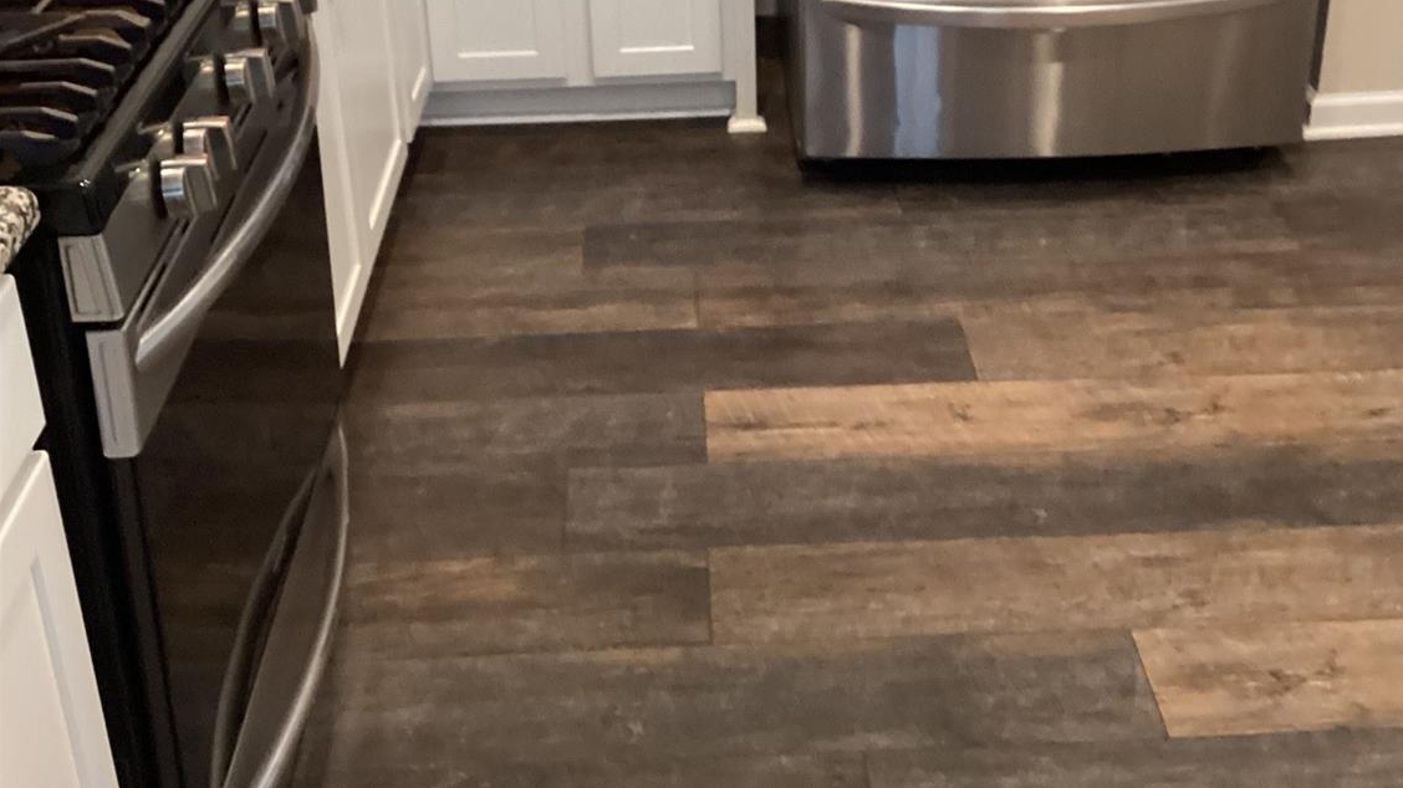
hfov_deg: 44.6
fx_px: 1711
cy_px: 68
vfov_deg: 25.1
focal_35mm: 46
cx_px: 715
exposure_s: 1/50
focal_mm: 3.3
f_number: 2.4
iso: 320
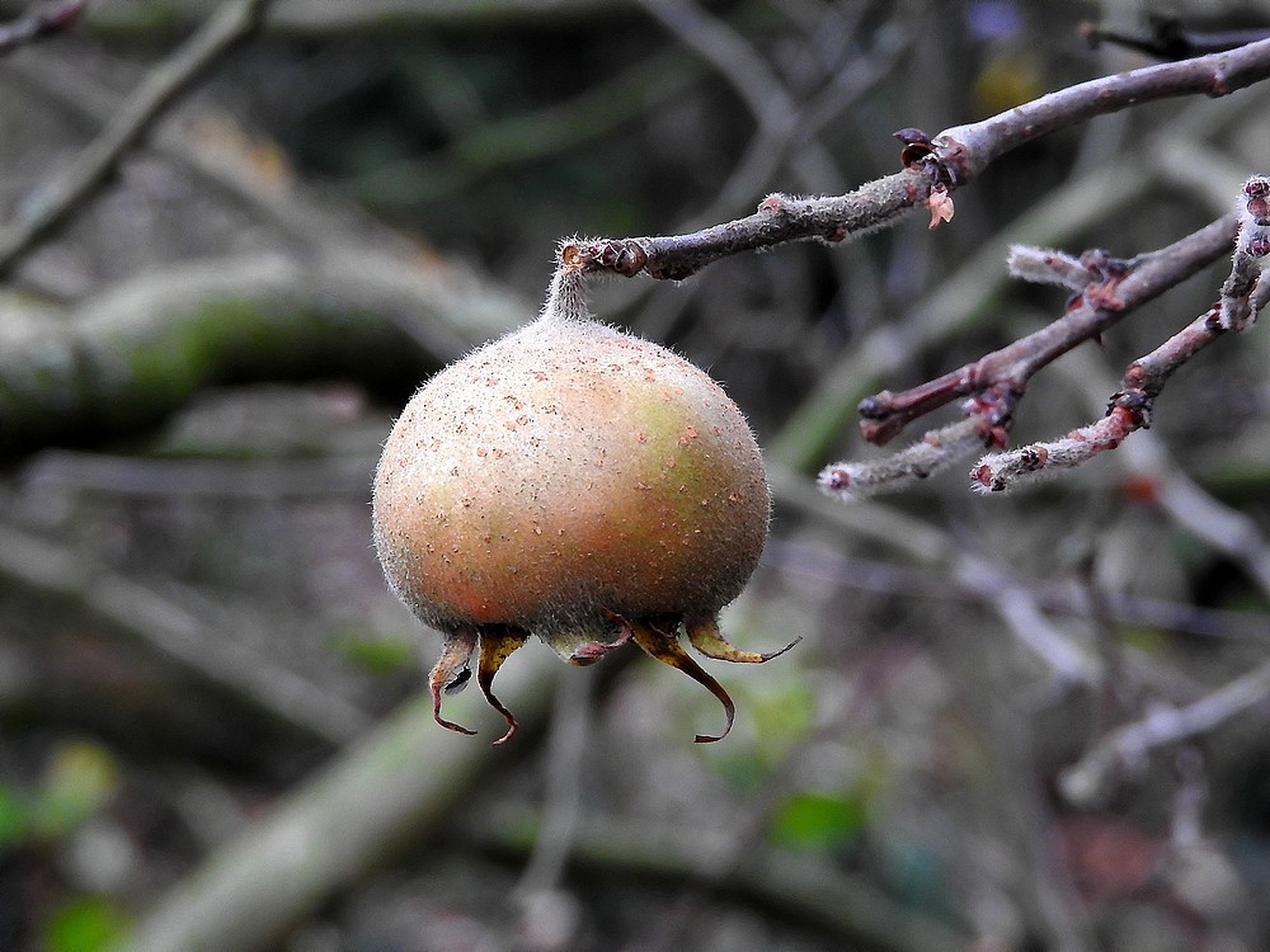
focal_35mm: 180
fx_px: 6604
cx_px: 635
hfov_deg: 11.0
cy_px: 476
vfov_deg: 8.2
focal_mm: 32.2
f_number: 5.3
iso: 800
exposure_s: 1/100
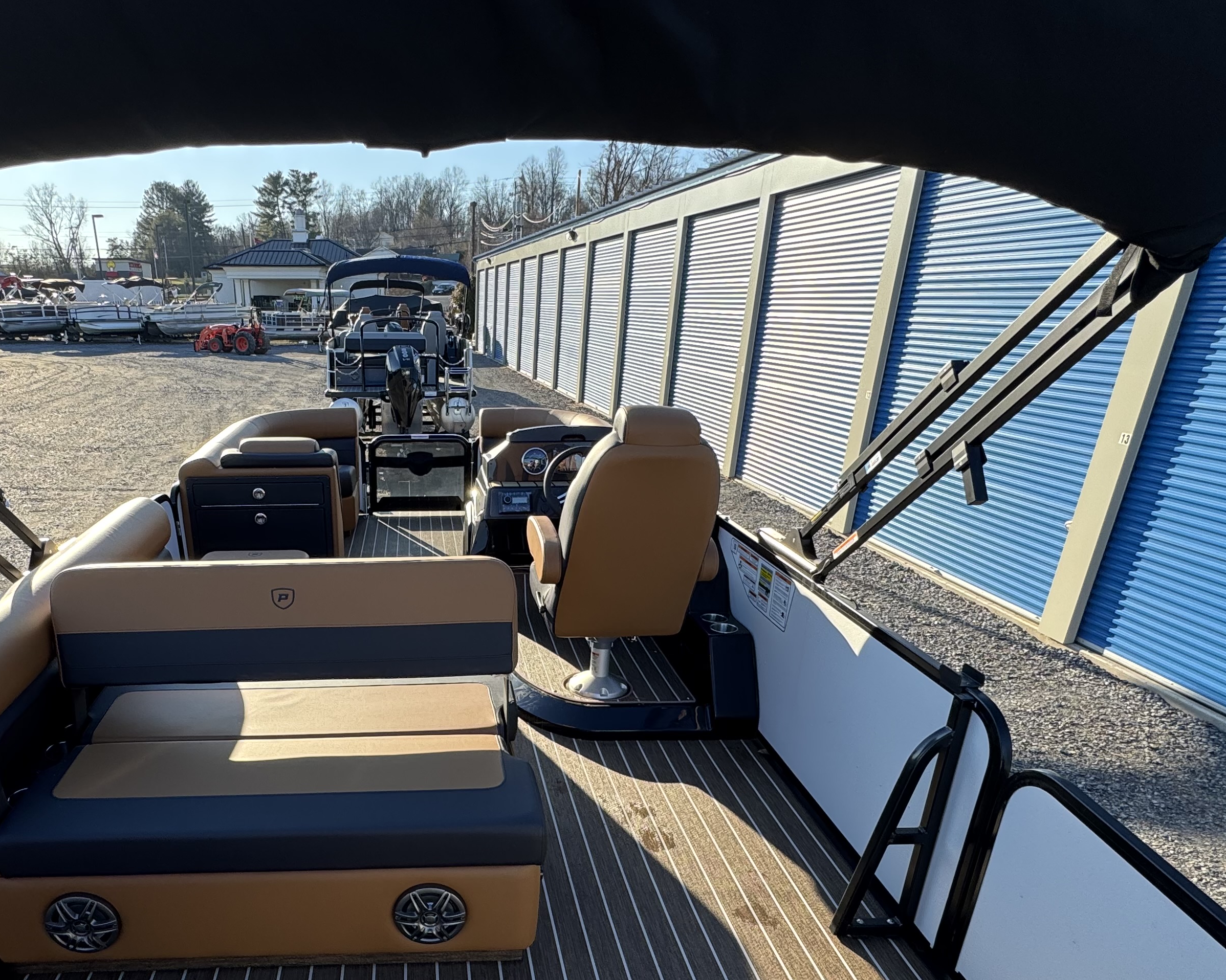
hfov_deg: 71.0
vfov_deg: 59.6
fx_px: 834
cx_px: 432
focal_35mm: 23
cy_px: 642
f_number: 2.2
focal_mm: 2.22
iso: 40
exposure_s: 1/448
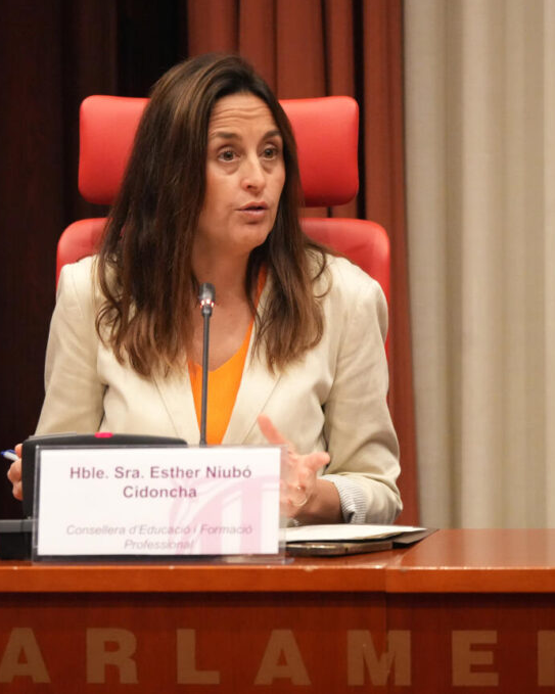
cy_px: 346
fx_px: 5812
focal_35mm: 283
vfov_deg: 6.8
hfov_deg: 5.5
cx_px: 207
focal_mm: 200
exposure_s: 1/125
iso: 10000
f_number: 4
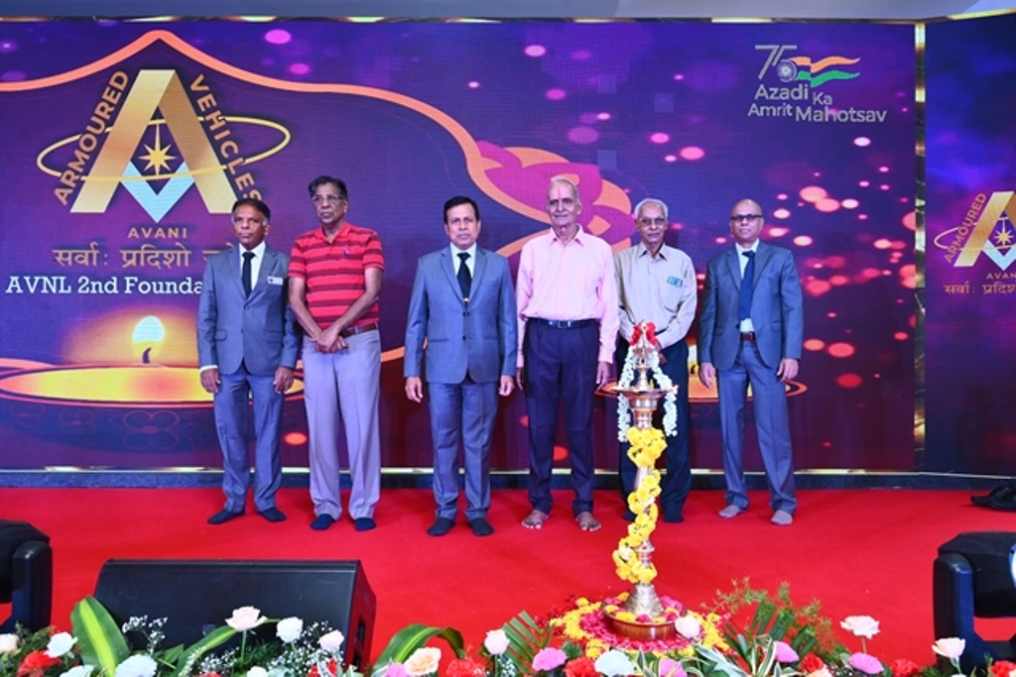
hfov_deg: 66.4
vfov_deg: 47.2
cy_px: 338
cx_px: 508
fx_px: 776
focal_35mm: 28
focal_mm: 27.5
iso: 1600
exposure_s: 1/160
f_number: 7.1
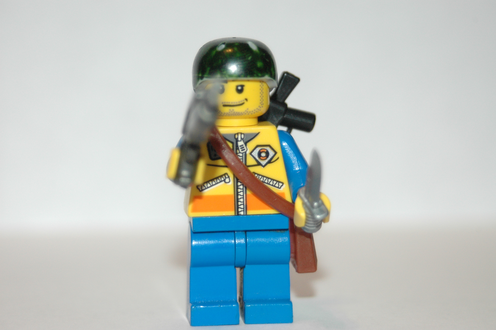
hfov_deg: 14.9
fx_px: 1900
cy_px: 165
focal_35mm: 138
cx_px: 248
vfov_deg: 9.9
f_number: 5.6
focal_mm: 92
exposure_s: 1/60
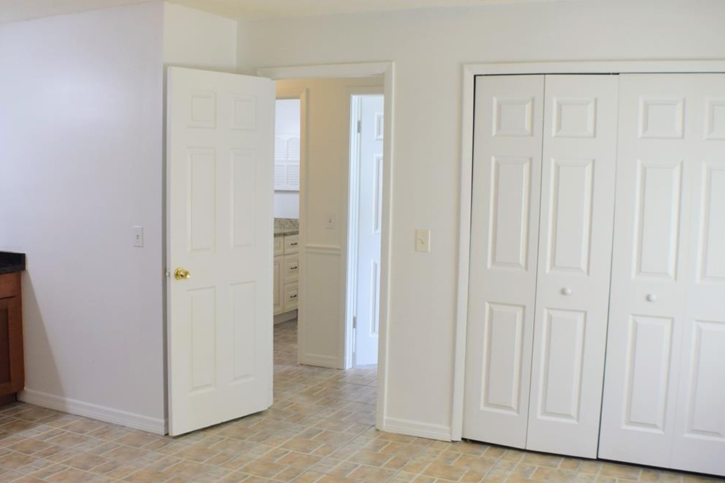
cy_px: 260
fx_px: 1067
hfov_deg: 37.4
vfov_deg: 25.5
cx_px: 293
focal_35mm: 53
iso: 400
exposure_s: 1/80
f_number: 4.5
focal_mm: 22
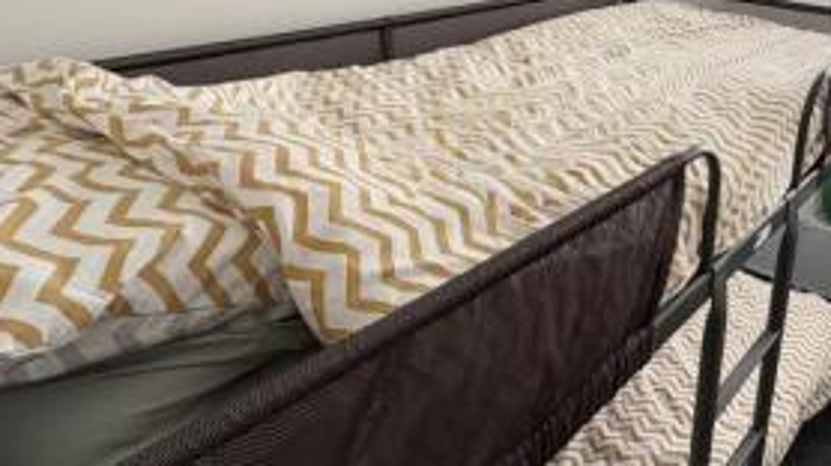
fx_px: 705
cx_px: 665
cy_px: 166
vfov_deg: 36.3
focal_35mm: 32
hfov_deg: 56.6
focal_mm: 2.22
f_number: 2.2
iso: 200
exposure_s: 1/99
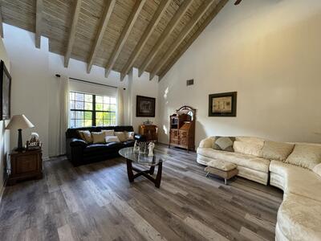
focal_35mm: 14
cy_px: 120
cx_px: 160
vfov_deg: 85.7
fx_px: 130
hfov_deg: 102.1
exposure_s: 1/60
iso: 640
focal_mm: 2.22
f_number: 2.2
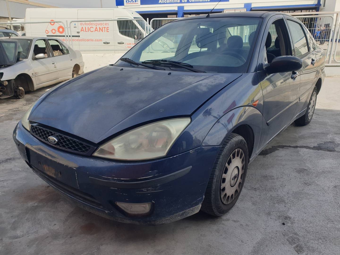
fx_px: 255
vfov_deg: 53.1
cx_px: 170
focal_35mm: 26
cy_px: 128
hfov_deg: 67.3
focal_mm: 4.3
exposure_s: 1/942
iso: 50
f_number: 2.4
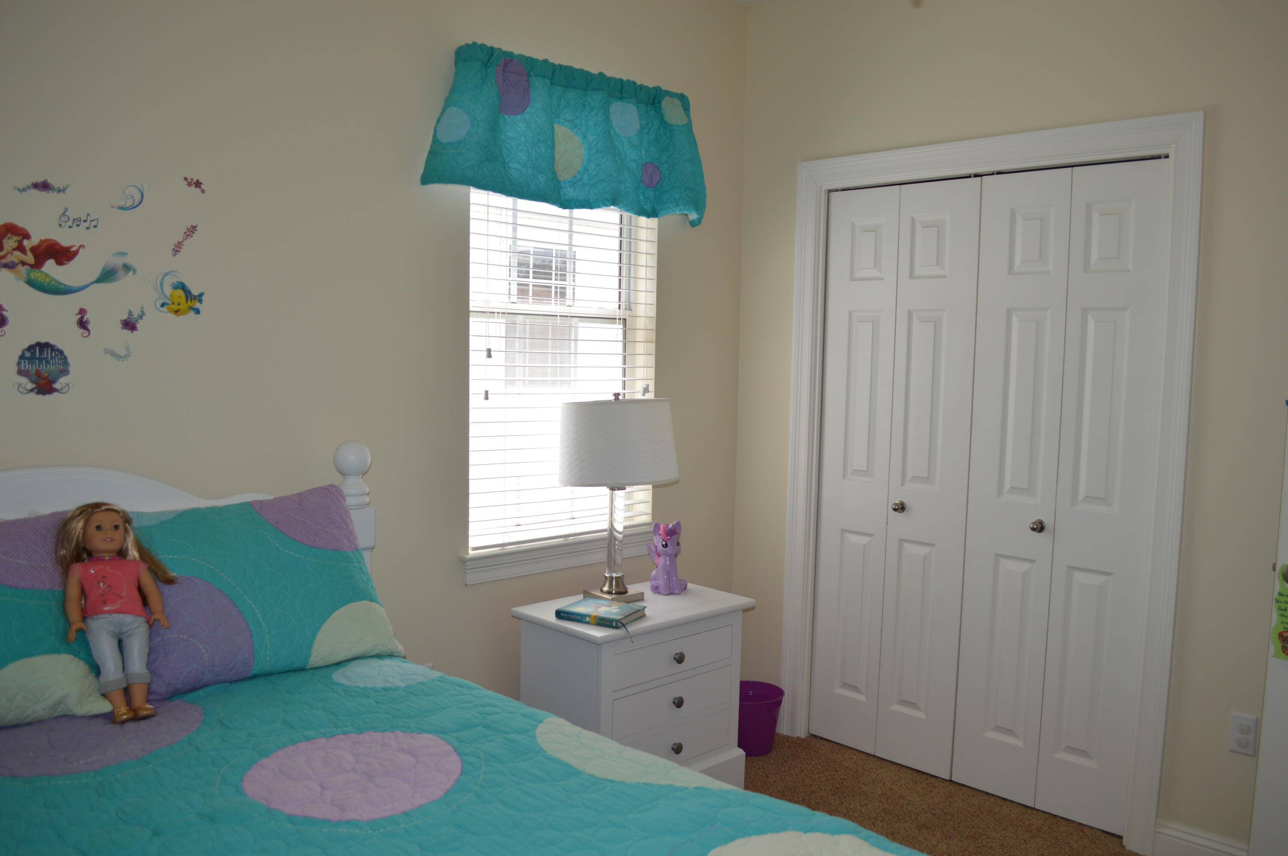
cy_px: 428
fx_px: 965
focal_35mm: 27
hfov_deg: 67.4
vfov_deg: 47.8
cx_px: 644
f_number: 4
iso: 140
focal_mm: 18
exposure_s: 1/125
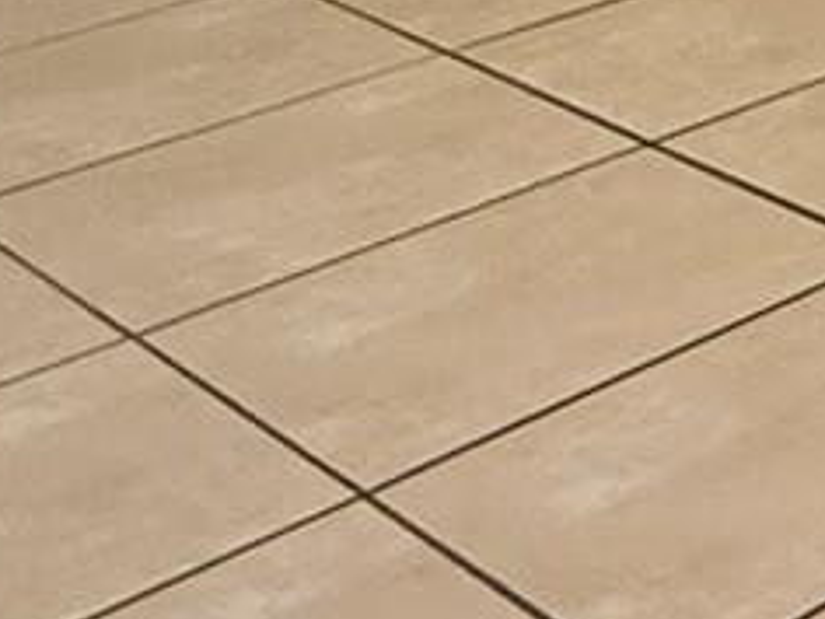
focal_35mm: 95
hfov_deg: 13.6
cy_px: -556
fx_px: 2264
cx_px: 2073
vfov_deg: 13.6
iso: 320
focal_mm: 2.22
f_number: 2.2
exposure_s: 1/120
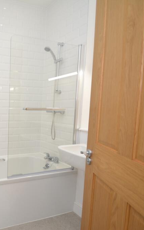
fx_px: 144
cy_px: 115
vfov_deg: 77.1
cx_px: -8
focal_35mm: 23
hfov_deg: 43.2
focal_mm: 10
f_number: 4
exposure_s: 1/60
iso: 200
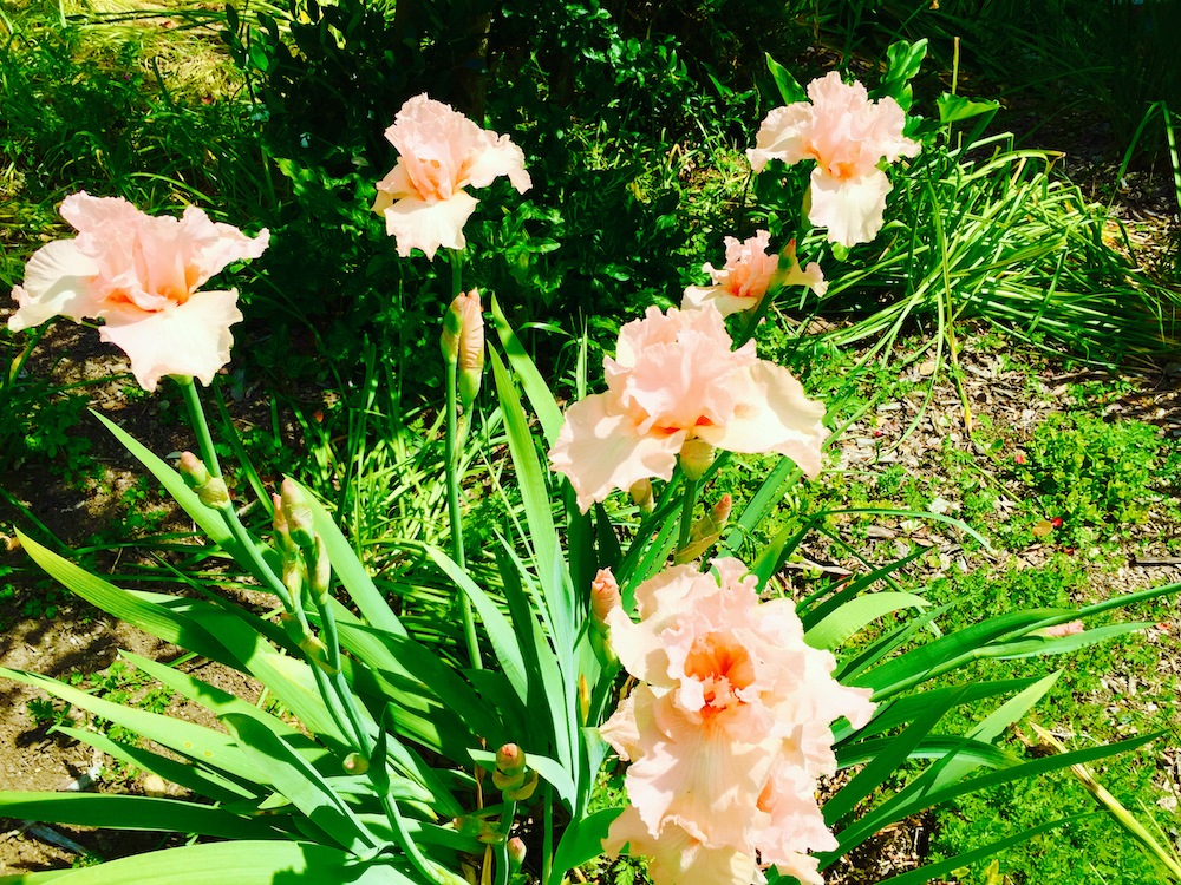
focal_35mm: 29
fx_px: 989
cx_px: 590
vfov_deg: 48.2
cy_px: 442
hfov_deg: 61.7
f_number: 2.2
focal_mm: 4.15
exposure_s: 1/1980
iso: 32
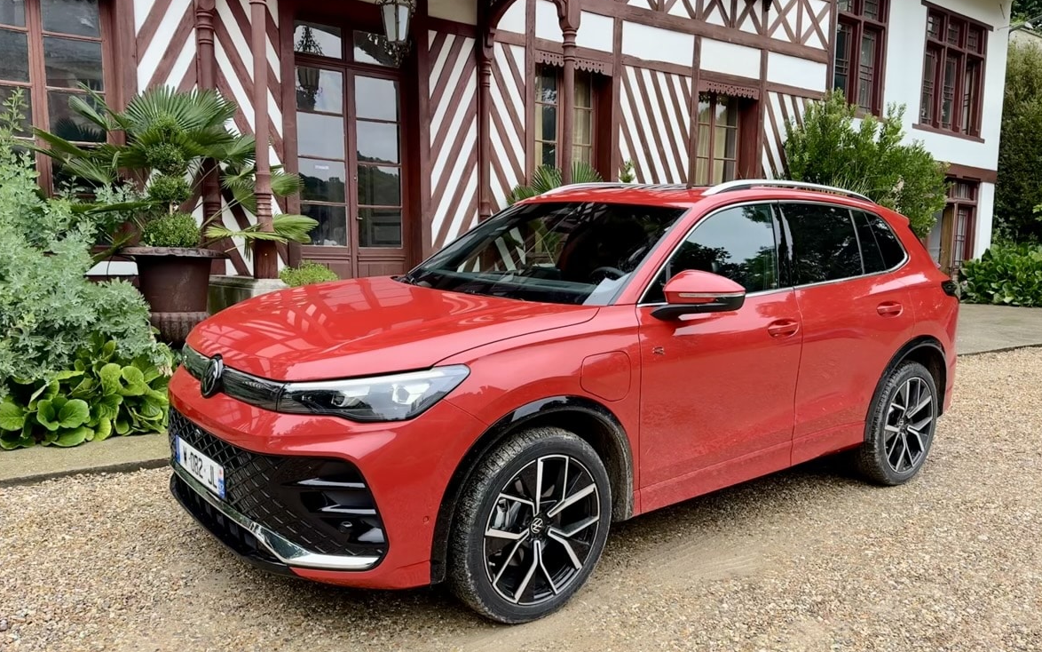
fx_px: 738
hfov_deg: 70.4
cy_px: 358
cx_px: 528
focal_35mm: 26
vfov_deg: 47.5
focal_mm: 6.76
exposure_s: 1/470
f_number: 1.78
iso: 80
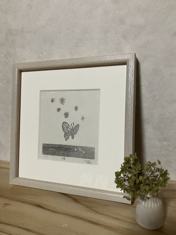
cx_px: 87
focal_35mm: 29
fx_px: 197
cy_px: 121
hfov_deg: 48.2
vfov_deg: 61.6
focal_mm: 3.99
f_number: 1.8
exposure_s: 1/50
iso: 320
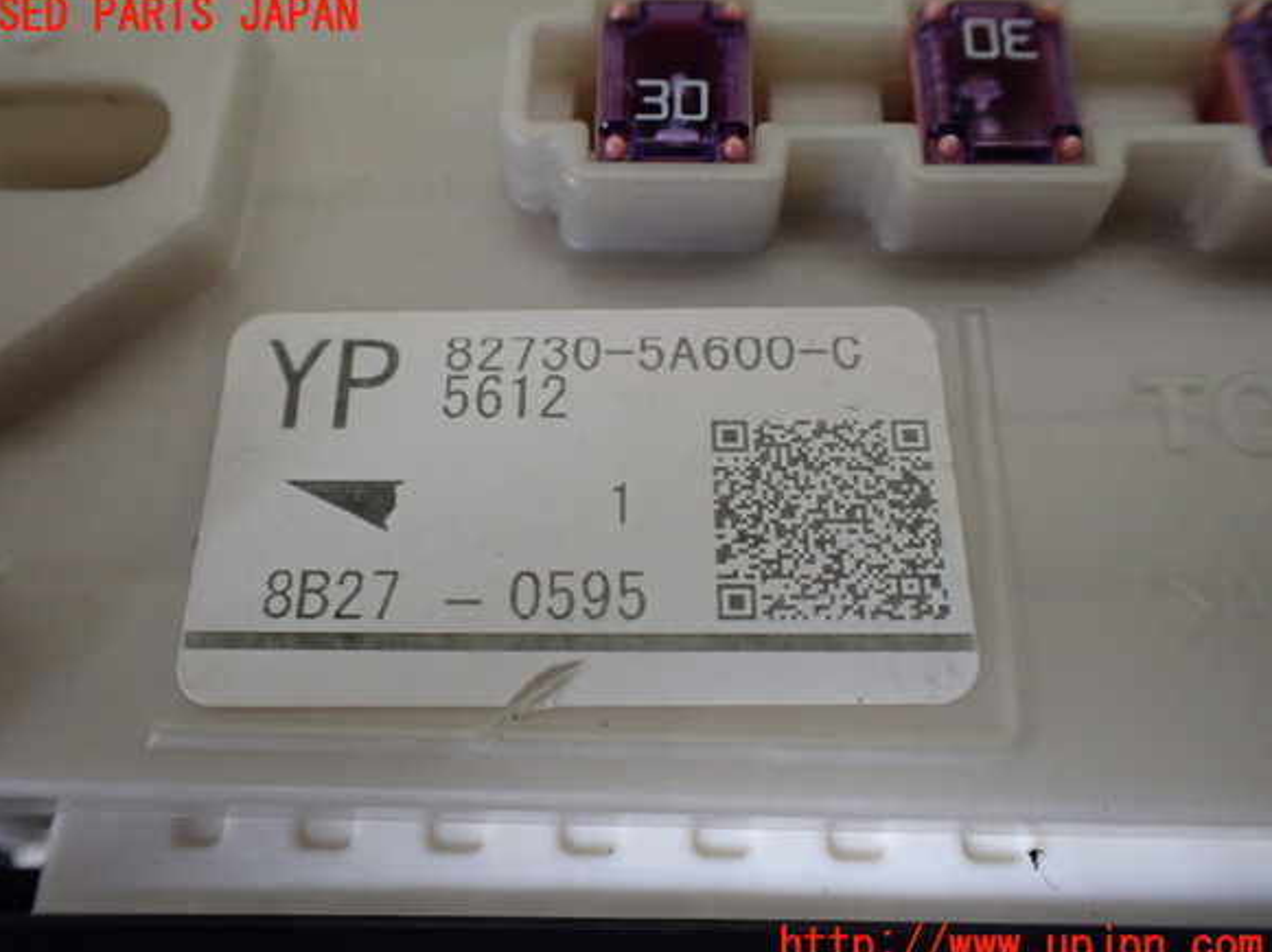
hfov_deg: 58.4
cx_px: 617
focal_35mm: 31
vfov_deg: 45.4
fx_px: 1138
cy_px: 481
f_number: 2.3
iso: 400
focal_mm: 5.4
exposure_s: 1/125
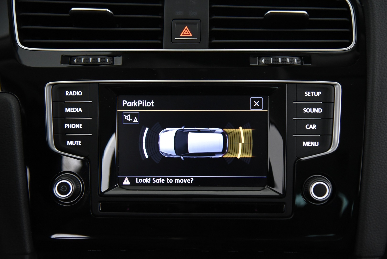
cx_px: 194
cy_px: 130
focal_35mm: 52
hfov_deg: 38.2
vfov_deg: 26.0
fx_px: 559
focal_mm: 52
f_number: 4
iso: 4000
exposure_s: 1/40
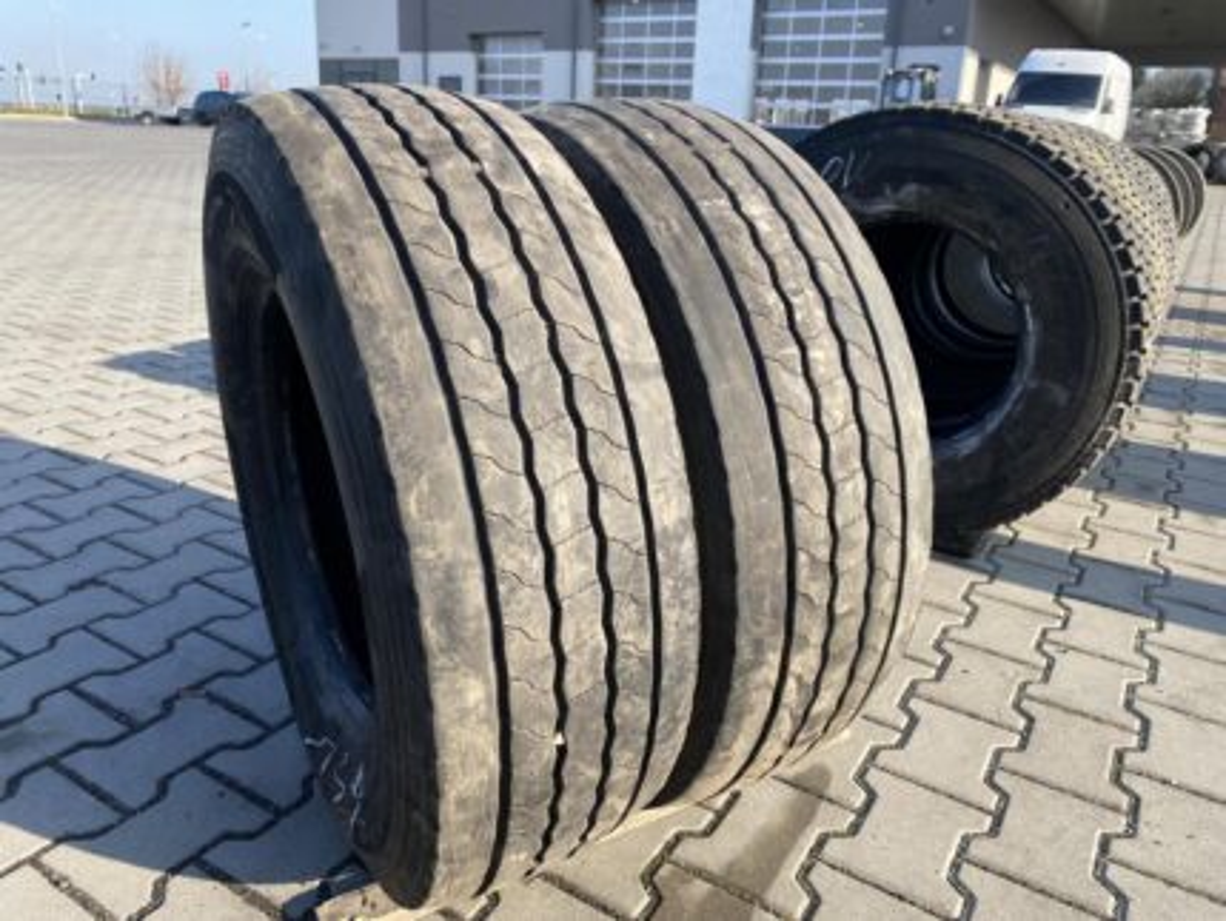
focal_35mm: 26
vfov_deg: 53.1
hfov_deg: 67.3
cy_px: 460
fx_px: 921
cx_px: 613
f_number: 1.8
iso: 32
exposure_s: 1/772
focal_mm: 4.25
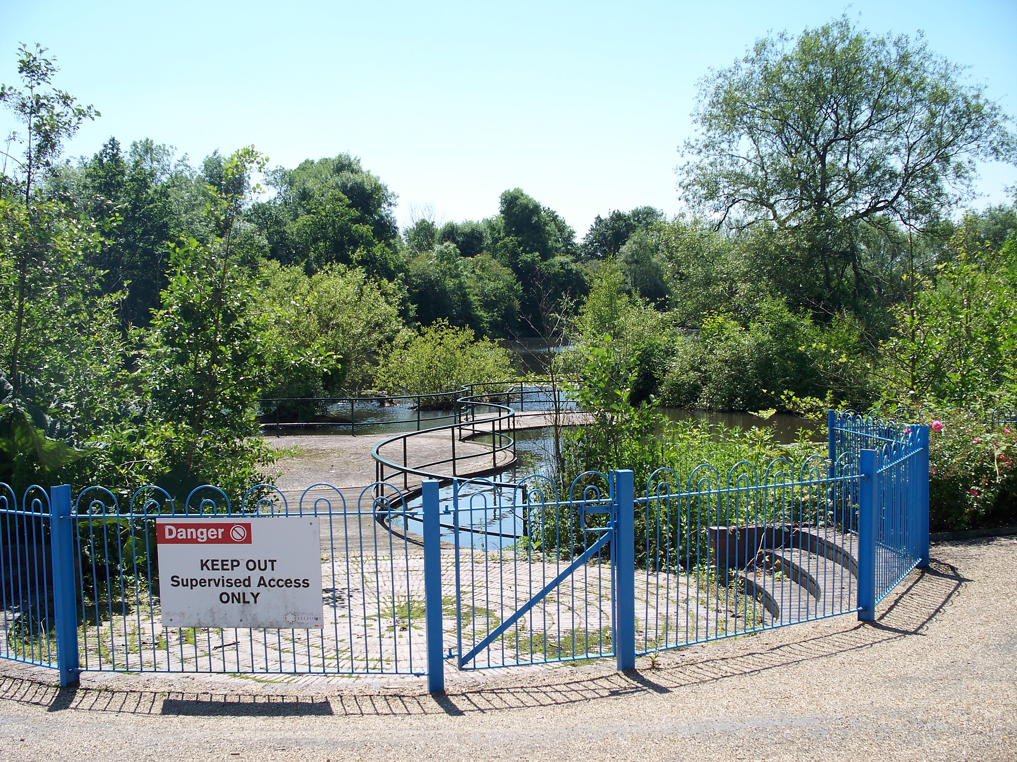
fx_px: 1381
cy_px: 381
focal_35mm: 47
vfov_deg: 30.9
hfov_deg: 40.4
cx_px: 508
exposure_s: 1/640
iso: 80
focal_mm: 9.86
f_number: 2.9
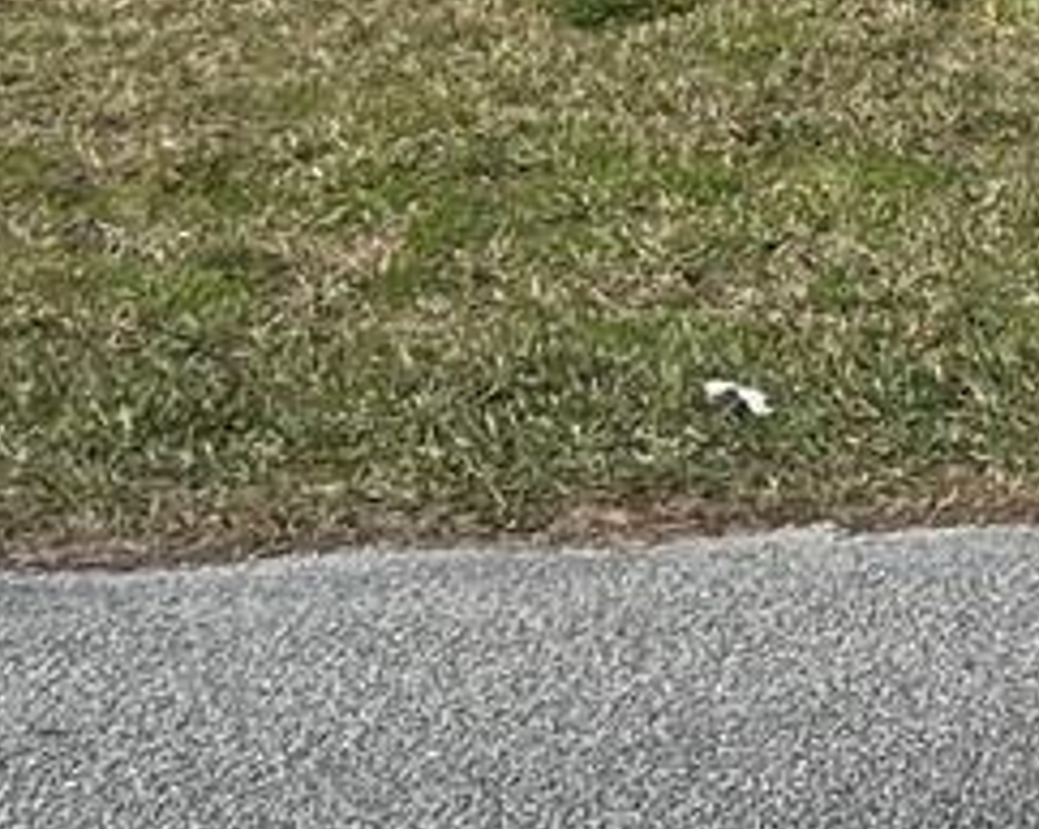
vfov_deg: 8.8
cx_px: 2035
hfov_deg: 10.6
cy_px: -606
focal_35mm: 168
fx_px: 5160
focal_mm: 5.7
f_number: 1.5
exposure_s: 1/5882
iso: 50
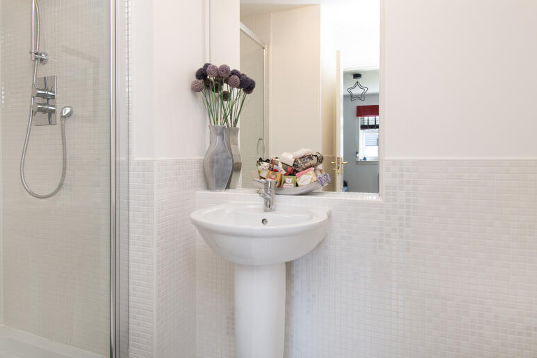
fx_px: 298
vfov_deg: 61.4
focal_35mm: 20
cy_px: 142
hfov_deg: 83.9
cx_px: 250
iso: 320
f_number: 9
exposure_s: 1/13
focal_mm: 10
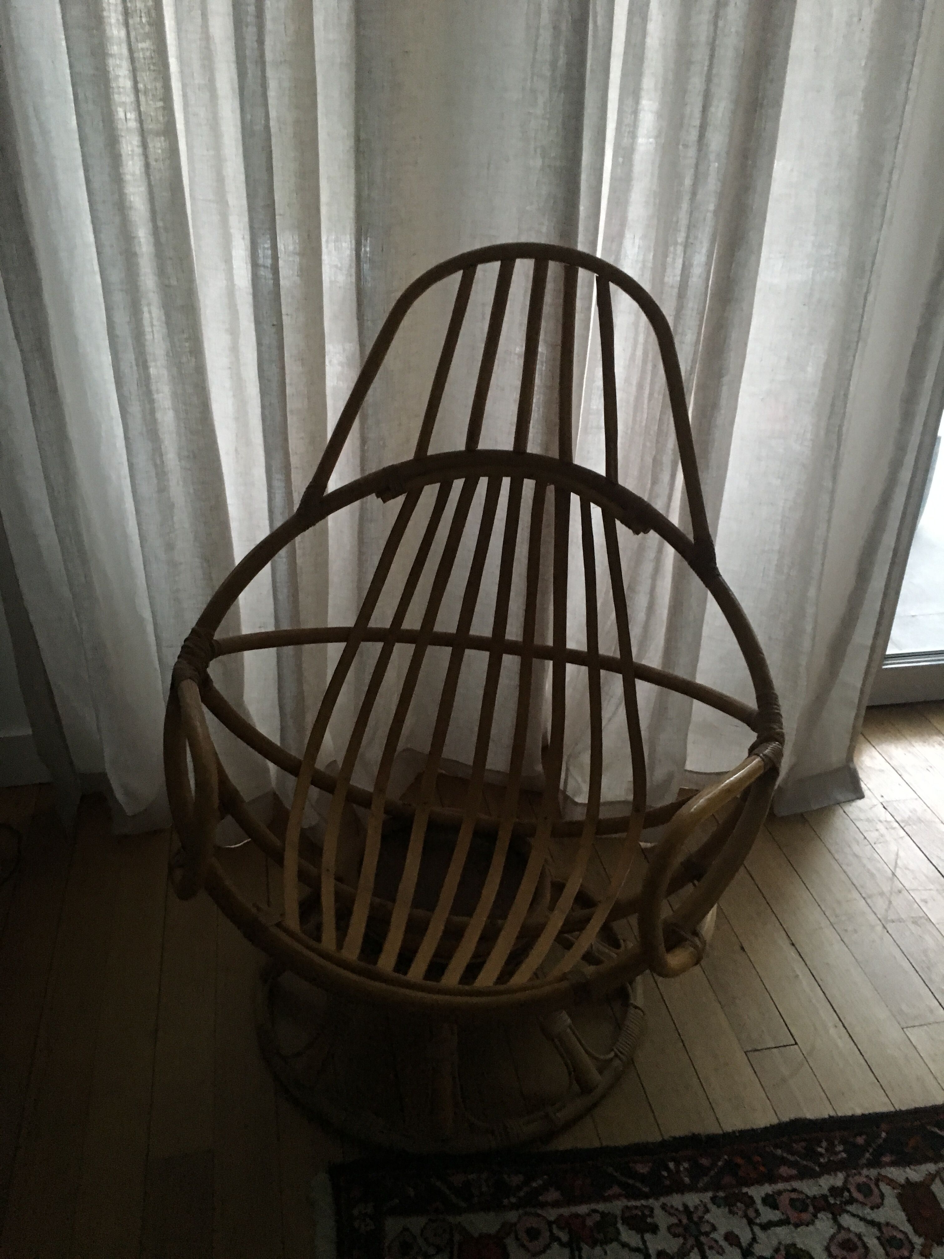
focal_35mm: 29
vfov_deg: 61.7
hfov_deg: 48.2
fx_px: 1054
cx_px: 472
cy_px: 630
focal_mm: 4.15
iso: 400
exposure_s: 1/17
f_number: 2.2
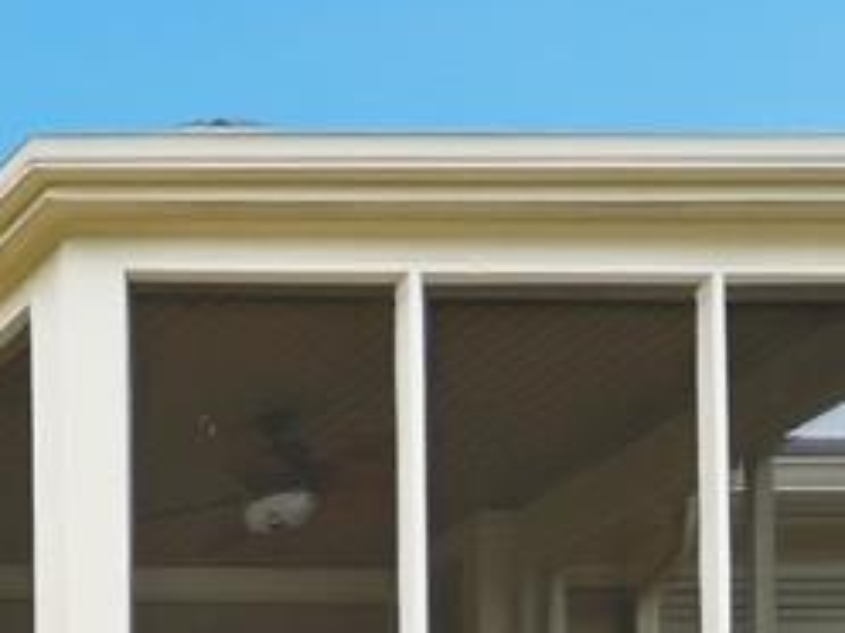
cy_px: 1186
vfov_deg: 14.6
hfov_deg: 12.3
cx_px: -1561
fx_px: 2124
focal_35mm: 87
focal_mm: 10
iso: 100
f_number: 4.5
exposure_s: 1/4000
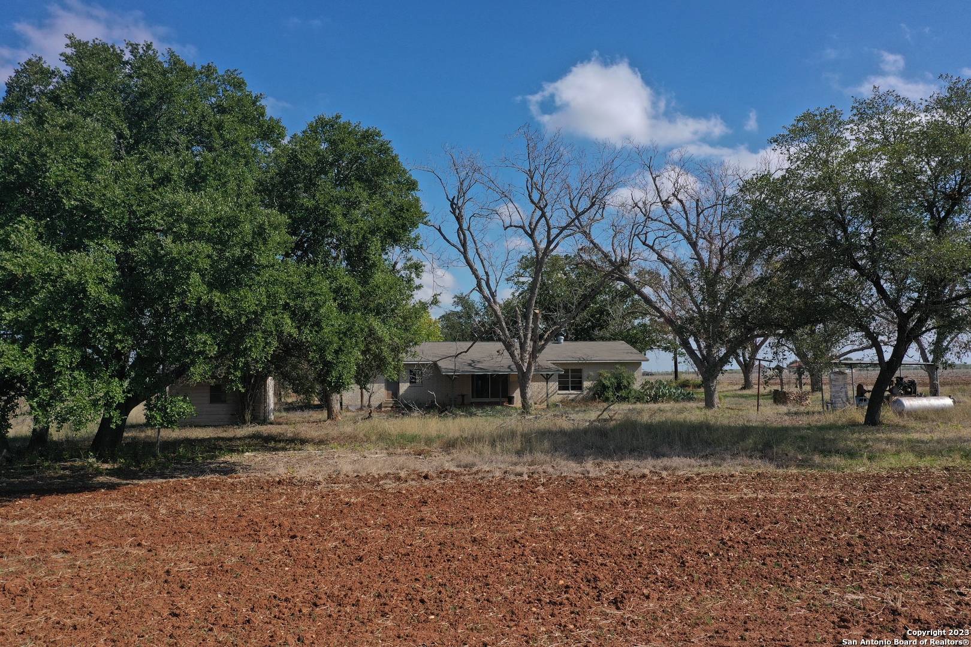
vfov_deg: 46.4
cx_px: 486
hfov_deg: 65.5
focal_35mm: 28
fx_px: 755
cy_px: 324
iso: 100
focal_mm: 10.26
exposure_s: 1/60
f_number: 5
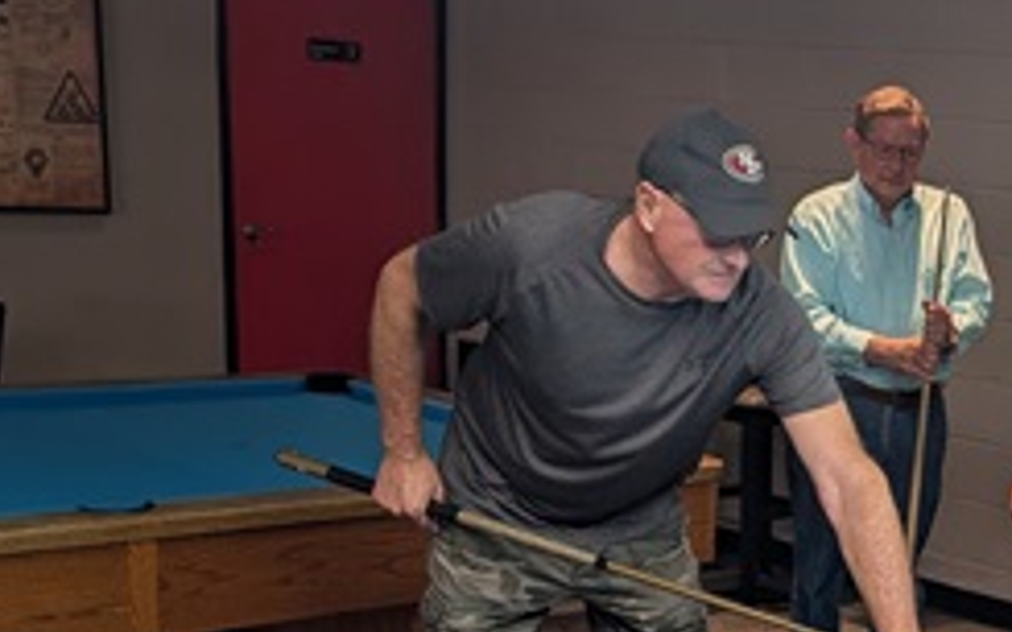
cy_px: 735
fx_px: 1903
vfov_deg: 18.0
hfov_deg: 28.8
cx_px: 876
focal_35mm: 69
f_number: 1.68
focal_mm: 6.9
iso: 18
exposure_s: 1/102
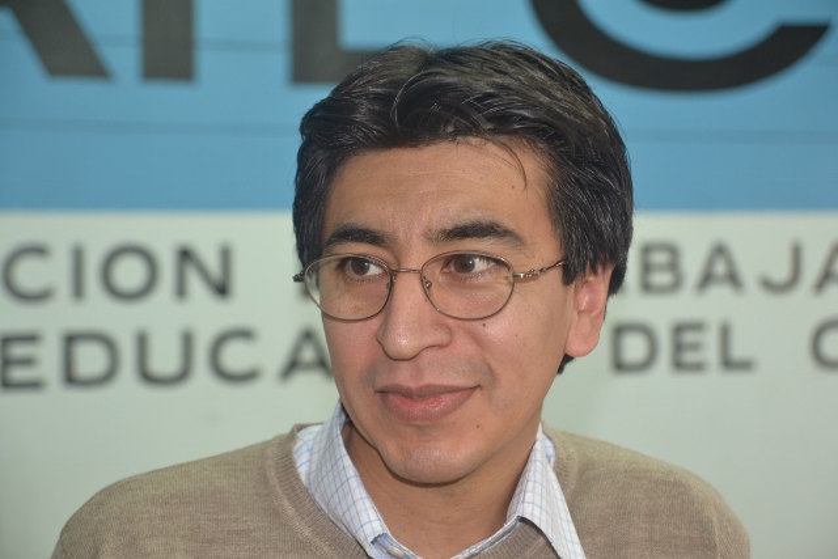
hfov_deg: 41.1
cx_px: 419
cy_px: 280
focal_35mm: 48
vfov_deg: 28.1
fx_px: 1118
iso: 400
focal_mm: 32
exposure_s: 1/60
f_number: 4
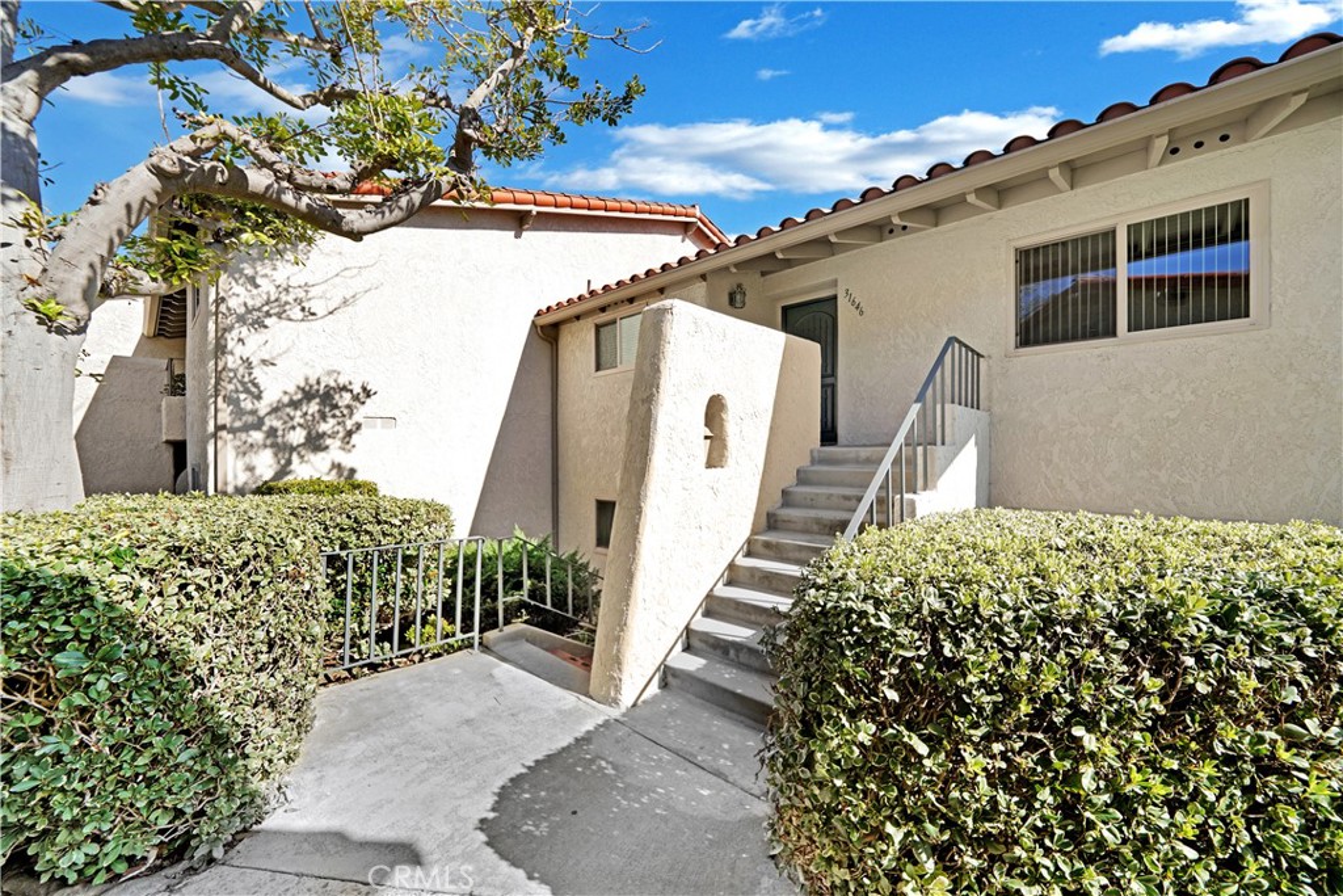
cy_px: 448
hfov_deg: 112.6
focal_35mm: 12
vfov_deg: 90.0
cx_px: 672
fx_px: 448
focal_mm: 12
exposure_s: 1/320
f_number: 7.1
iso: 100
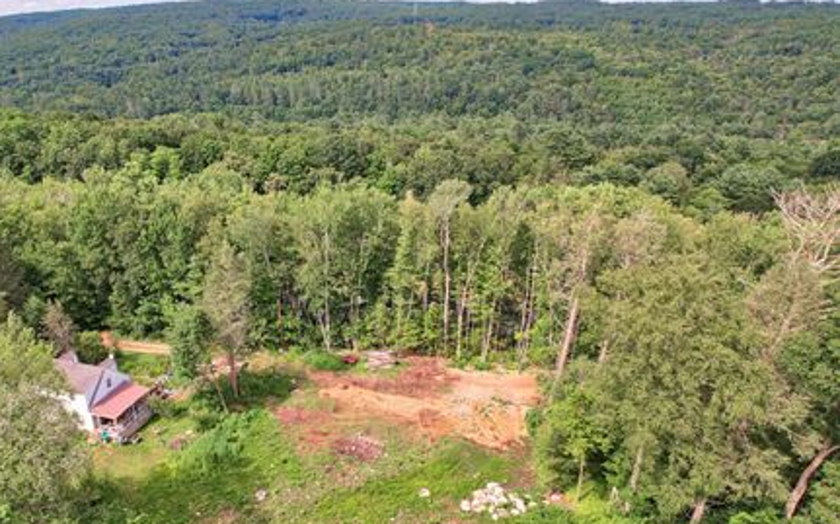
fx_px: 595
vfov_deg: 47.3
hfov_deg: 70.0
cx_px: 355
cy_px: 313
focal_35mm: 26
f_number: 2.8
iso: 100
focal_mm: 8.4
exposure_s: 1/80
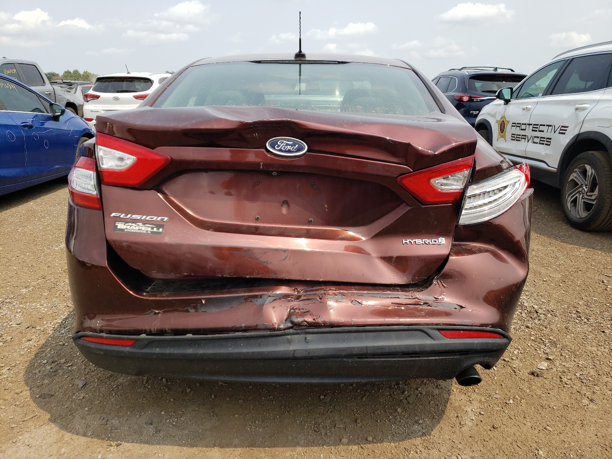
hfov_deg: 67.3
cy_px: 230
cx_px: 306
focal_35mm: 26
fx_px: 460
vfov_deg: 53.1
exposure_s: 1/2500
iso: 50
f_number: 1.5
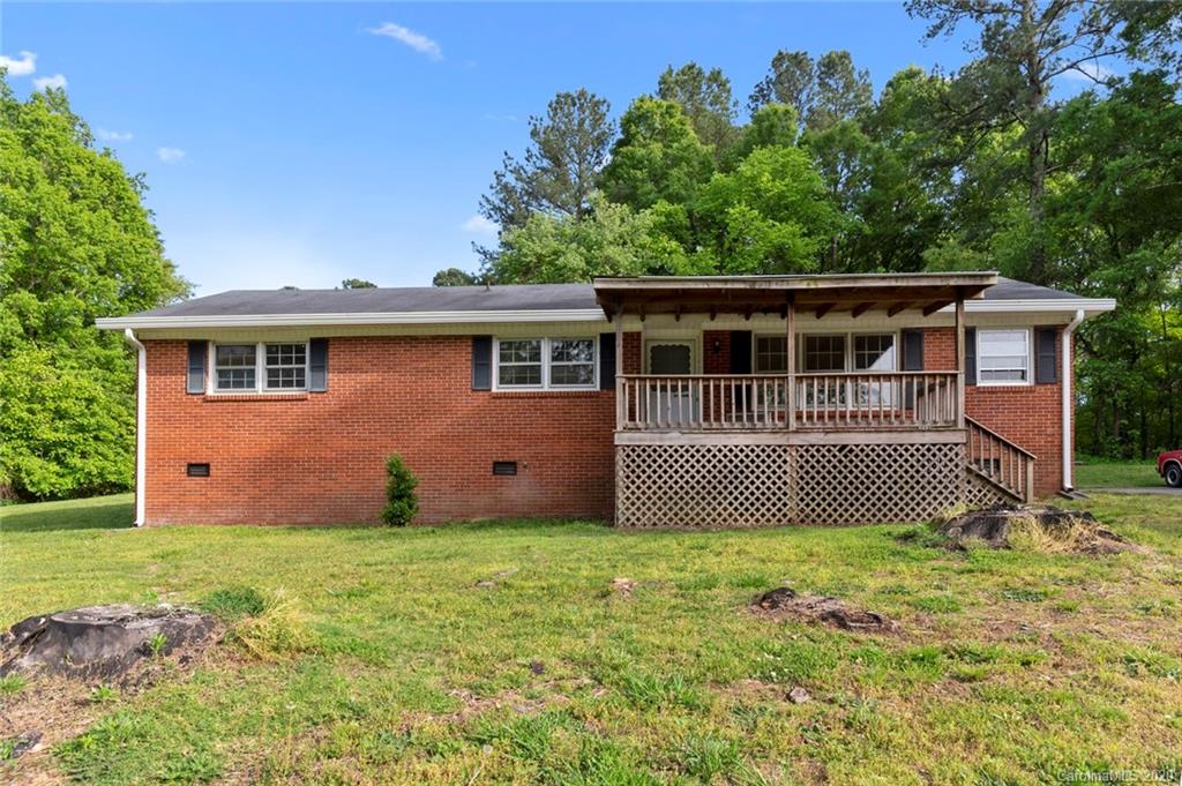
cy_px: 393
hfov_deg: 78.6
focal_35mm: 22
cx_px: 591
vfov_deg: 57.1
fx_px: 722
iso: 400
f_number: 13
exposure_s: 1/200
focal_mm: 15
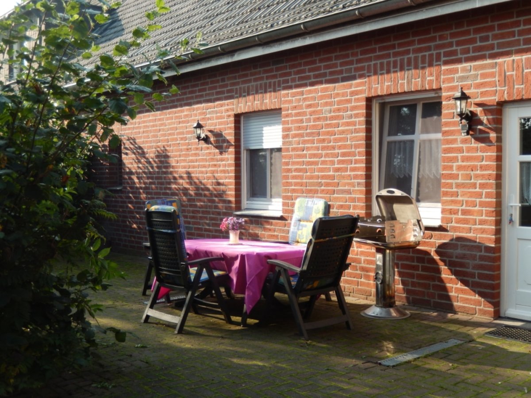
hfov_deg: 45.8
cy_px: 199
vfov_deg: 35.1
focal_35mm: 41
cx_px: 266
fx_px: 629
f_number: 4.2
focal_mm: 7.3
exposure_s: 1/200
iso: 125
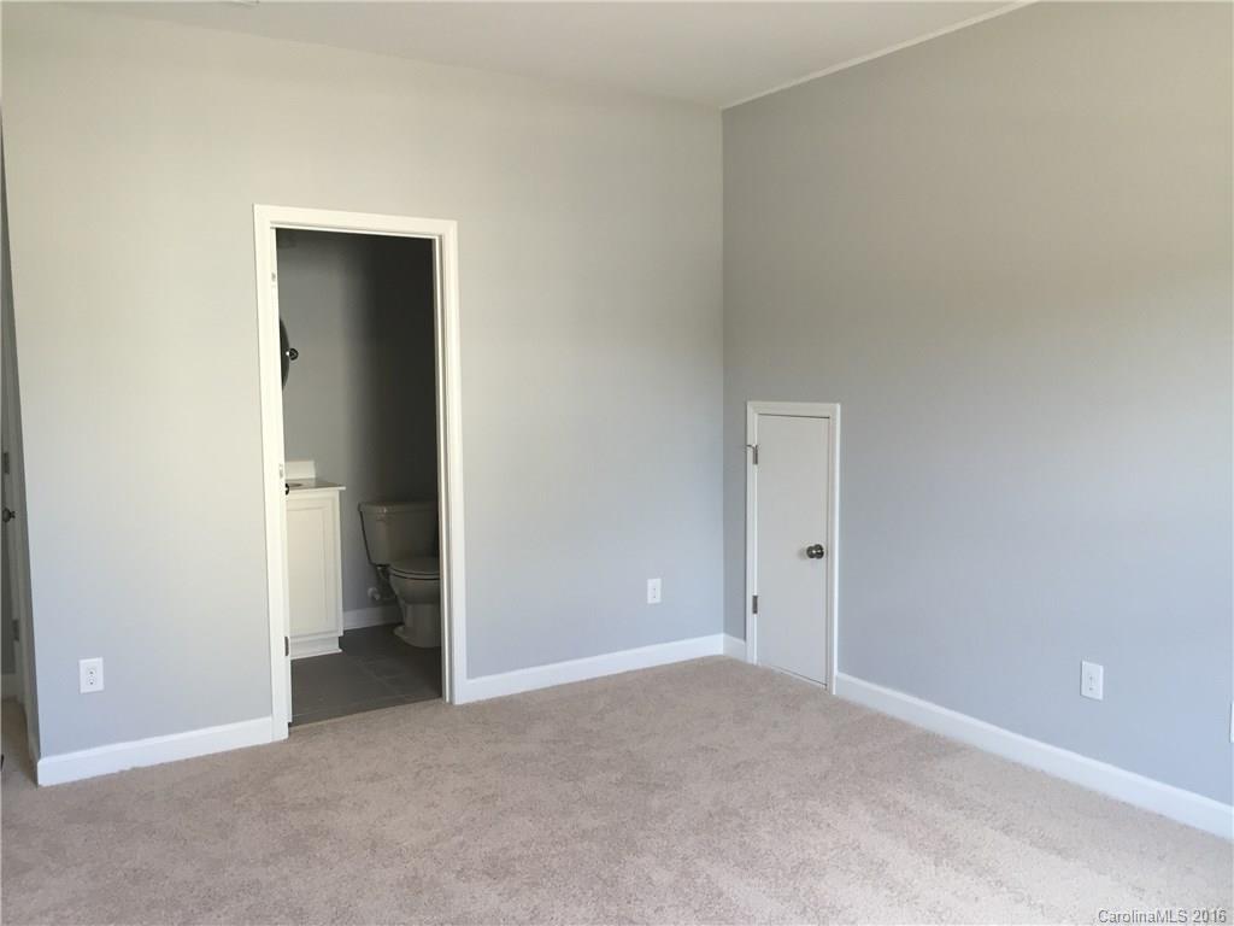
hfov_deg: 61.7
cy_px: 463
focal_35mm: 29
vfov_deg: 48.2
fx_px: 1034
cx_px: 617
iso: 64
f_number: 2.2
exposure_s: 1/30
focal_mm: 4.15
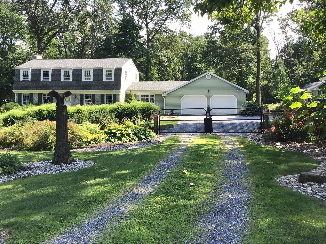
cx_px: 150
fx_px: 358
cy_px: 101
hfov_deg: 48.9
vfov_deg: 37.6
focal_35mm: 38
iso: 25
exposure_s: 1/397
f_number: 2.4
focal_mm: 3.3
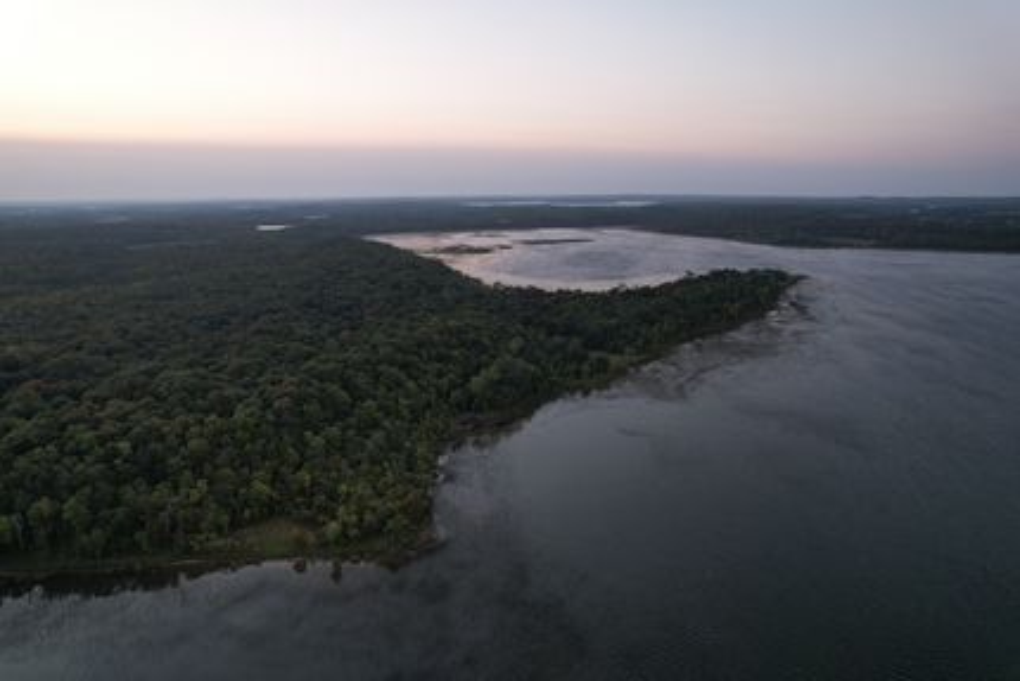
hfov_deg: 78.6
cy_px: 340
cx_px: 510
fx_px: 624
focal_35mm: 22
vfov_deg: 57.3
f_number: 2.8
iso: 100
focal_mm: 8.38
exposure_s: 1/40
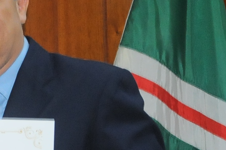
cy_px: 86
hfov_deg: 9.2
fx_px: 1367
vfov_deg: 6.3
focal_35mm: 218
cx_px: -94
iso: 1250
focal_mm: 42
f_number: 4.8
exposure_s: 1/60
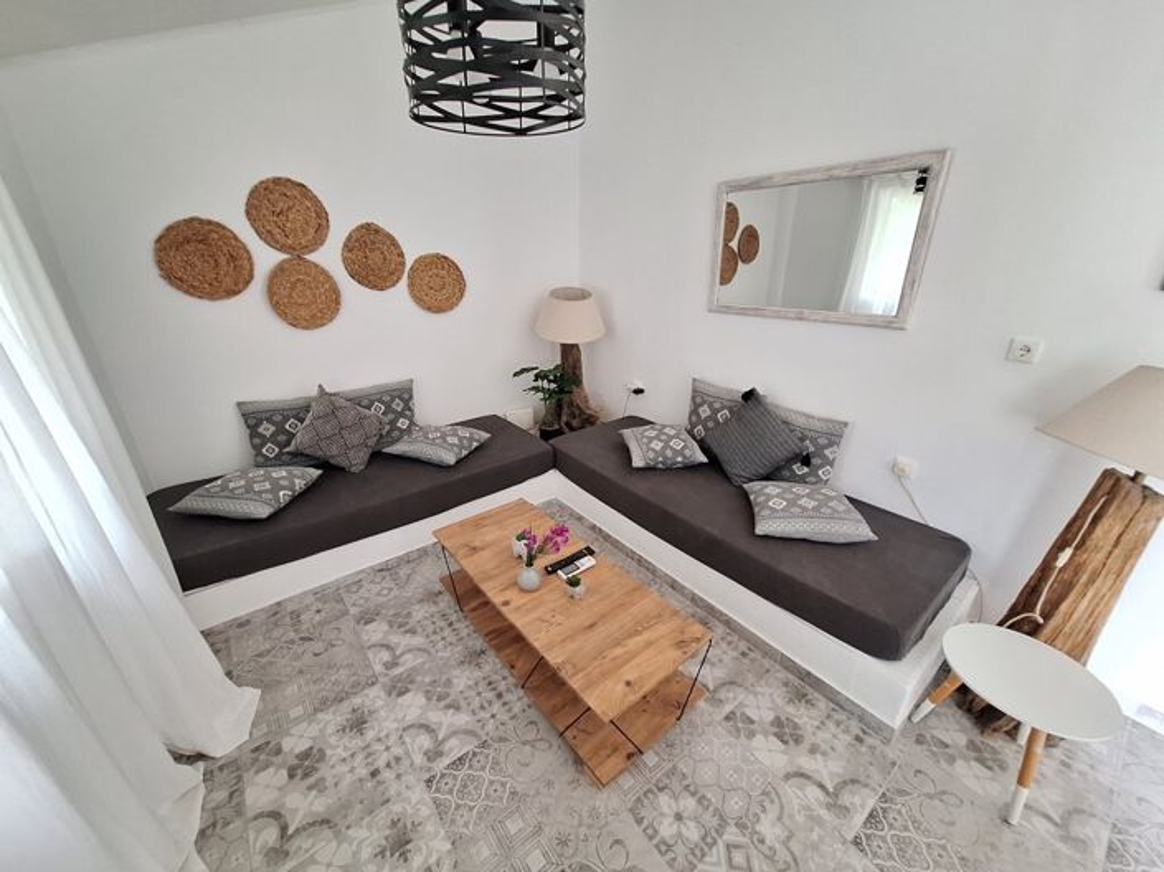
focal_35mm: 13
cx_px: 582
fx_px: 437
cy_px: 436
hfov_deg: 106.2
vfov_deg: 89.9
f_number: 2.2
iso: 250
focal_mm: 1.74
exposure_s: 1/25
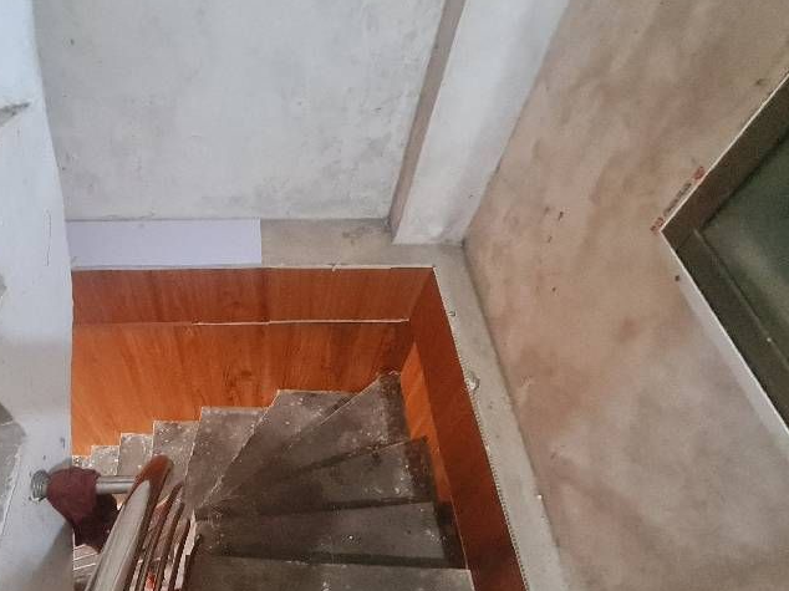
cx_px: 222
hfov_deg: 74.7
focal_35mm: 21
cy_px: 346
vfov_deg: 63.0
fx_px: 478
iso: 1000
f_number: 2.2
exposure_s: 1/25
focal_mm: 2.2
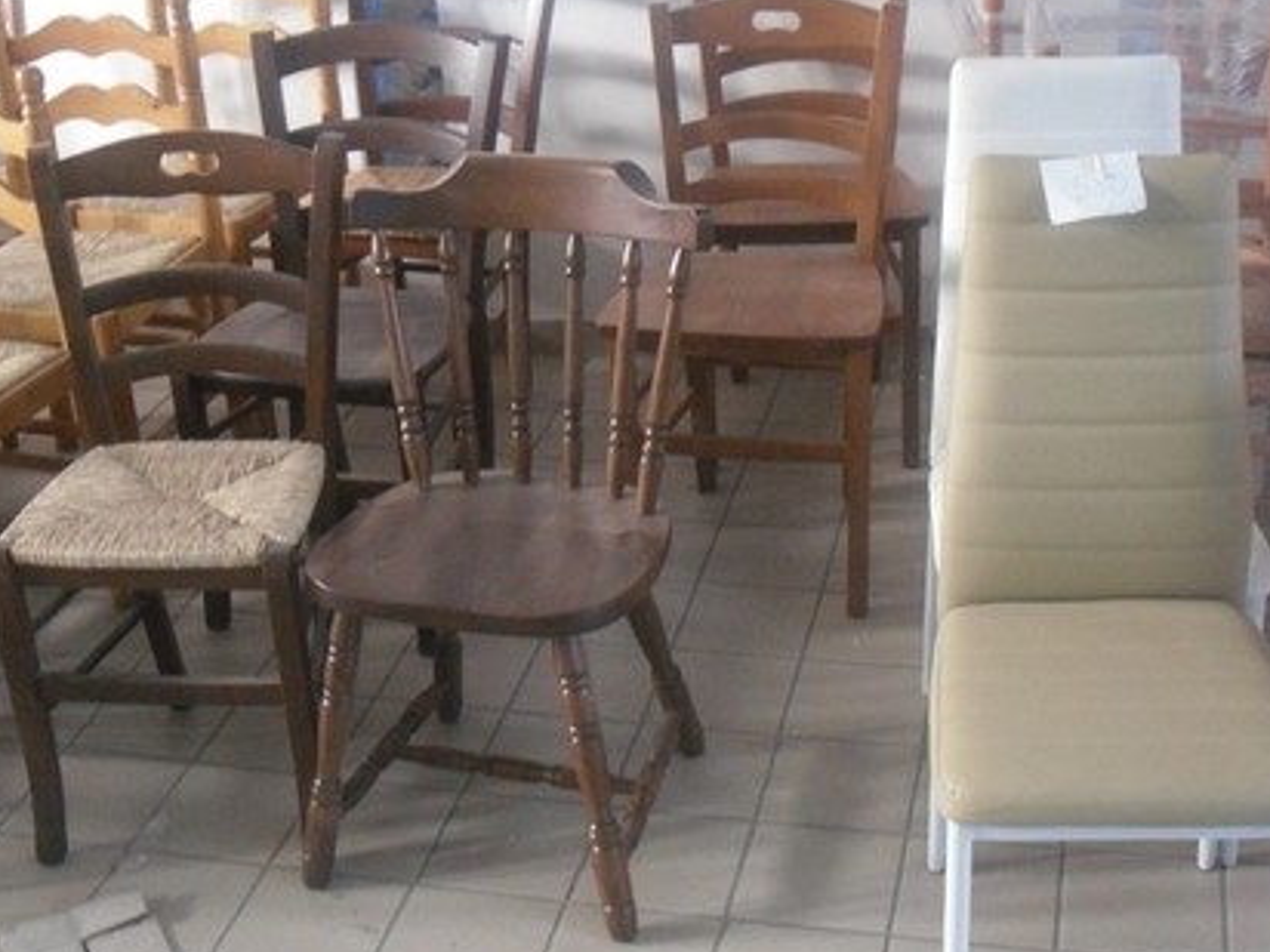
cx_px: 666
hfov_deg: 37.5
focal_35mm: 51
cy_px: 333
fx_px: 1871
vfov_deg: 28.4
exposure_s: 1/22
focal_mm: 6.3
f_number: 3
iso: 800
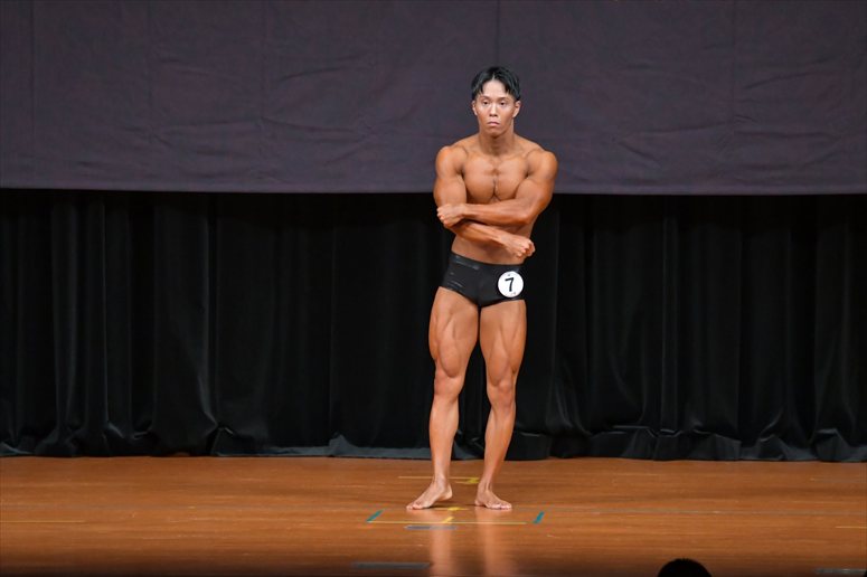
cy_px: 288
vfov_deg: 5.1
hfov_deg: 7.6
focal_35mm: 270
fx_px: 6499
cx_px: 434
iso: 5000
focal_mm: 180
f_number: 5.6
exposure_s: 1/400
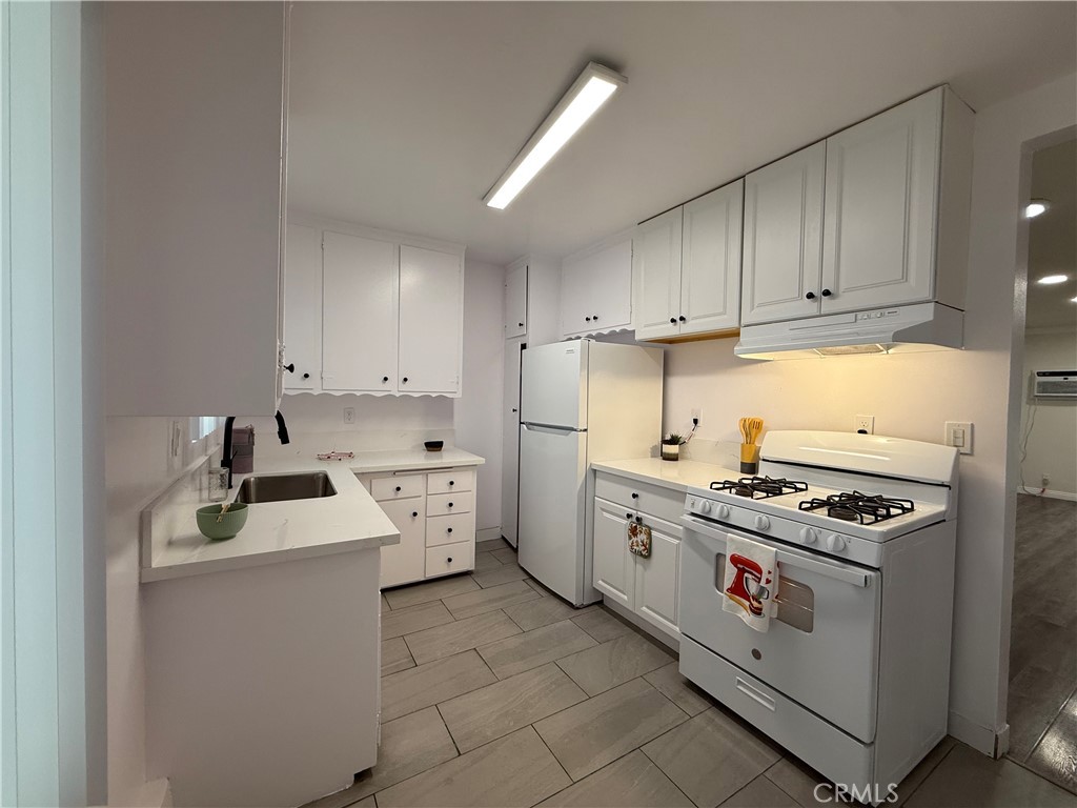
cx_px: 538
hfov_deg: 102.1
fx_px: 436
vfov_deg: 85.7
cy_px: 404
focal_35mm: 14
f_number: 2.2
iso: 125
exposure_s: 1/120
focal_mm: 2.22
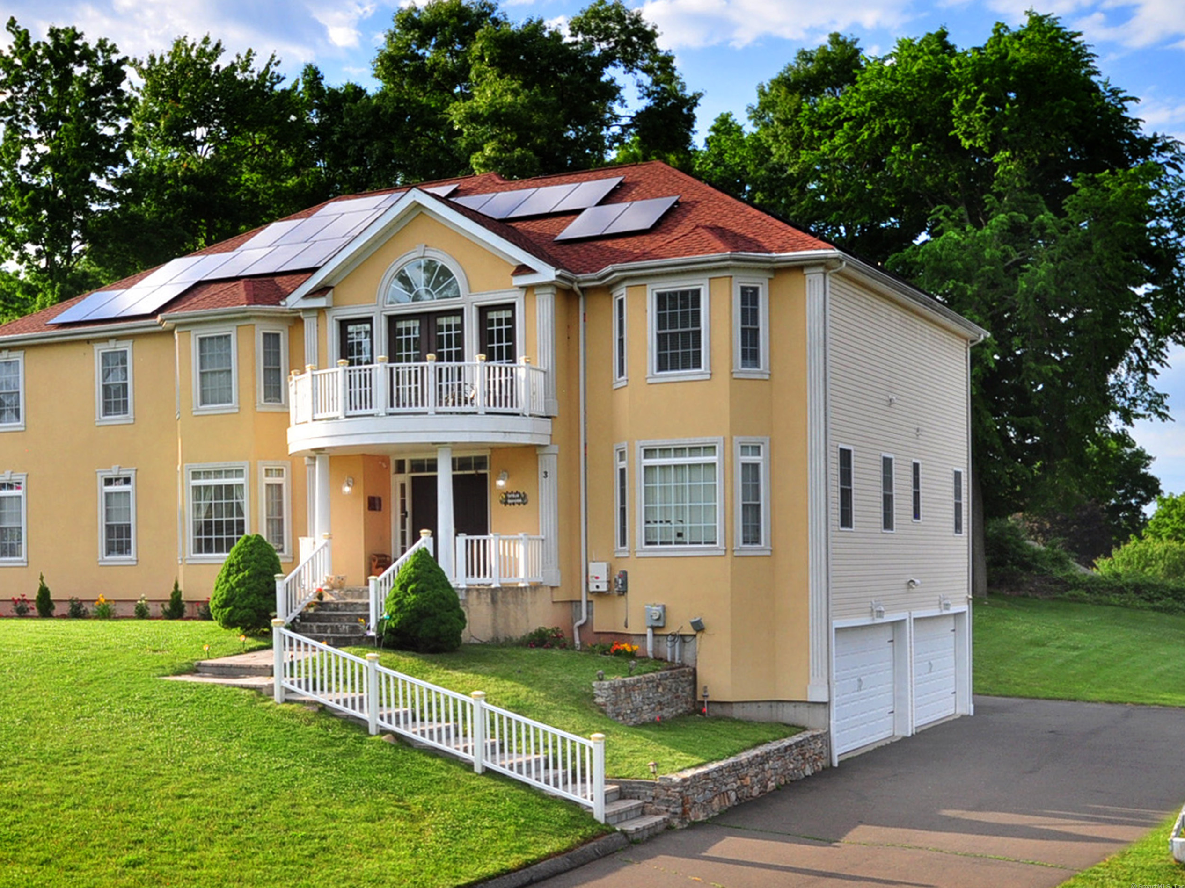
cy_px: 442
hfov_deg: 55.2
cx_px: 531
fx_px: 1130
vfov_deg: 42.9
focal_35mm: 33
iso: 320
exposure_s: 1/320
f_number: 8
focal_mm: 20
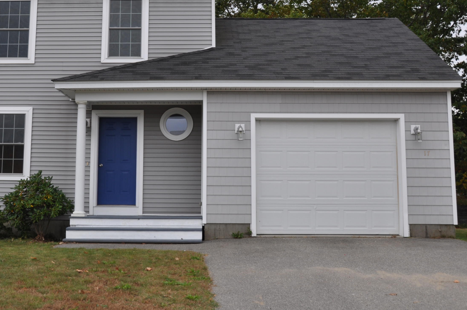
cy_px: 116
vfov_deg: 29.7
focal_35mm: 45
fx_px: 583
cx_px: 187
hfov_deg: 43.4
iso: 200
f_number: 10
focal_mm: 22
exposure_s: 1/100
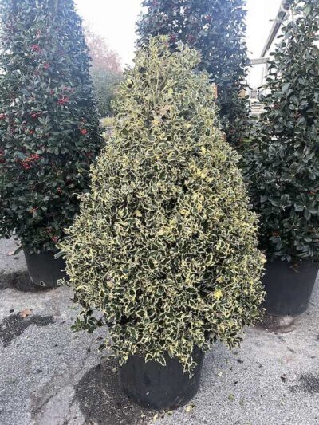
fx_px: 319
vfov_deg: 67.3
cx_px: 160
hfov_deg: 53.1
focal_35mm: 26
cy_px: 212
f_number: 1.6
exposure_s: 1/60
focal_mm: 4.2
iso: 160
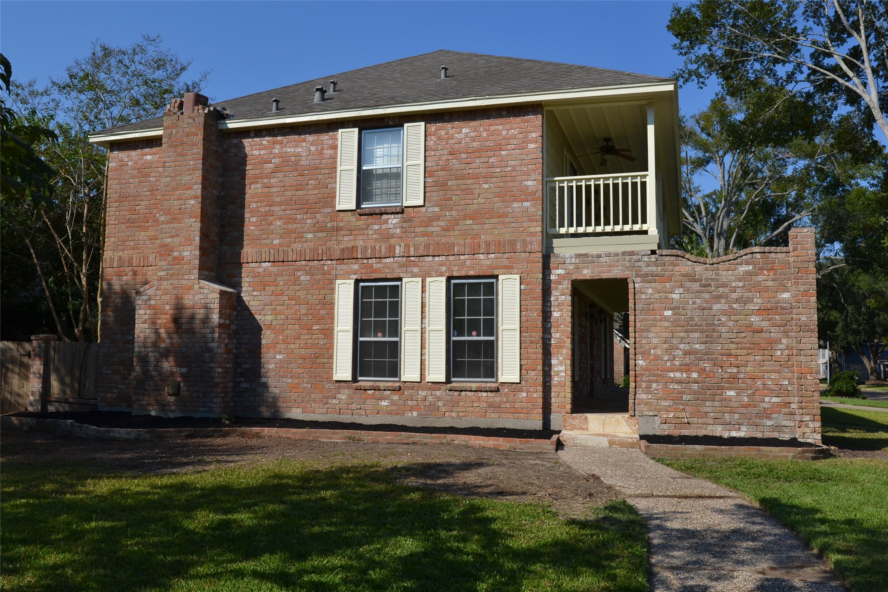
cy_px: 296
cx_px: 444
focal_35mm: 30
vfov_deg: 43.6
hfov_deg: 61.9
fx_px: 740
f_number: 8
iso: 100
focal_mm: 20
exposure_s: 1/320
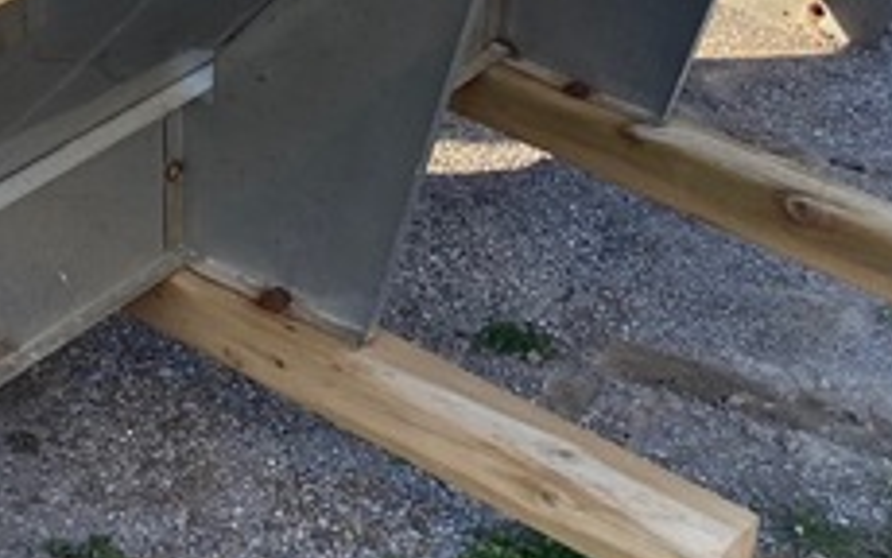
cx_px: 244
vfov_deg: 13.4
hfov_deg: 21.5
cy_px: -19
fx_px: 2335
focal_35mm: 96
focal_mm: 4.25
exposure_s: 1/487
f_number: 1.8
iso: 32
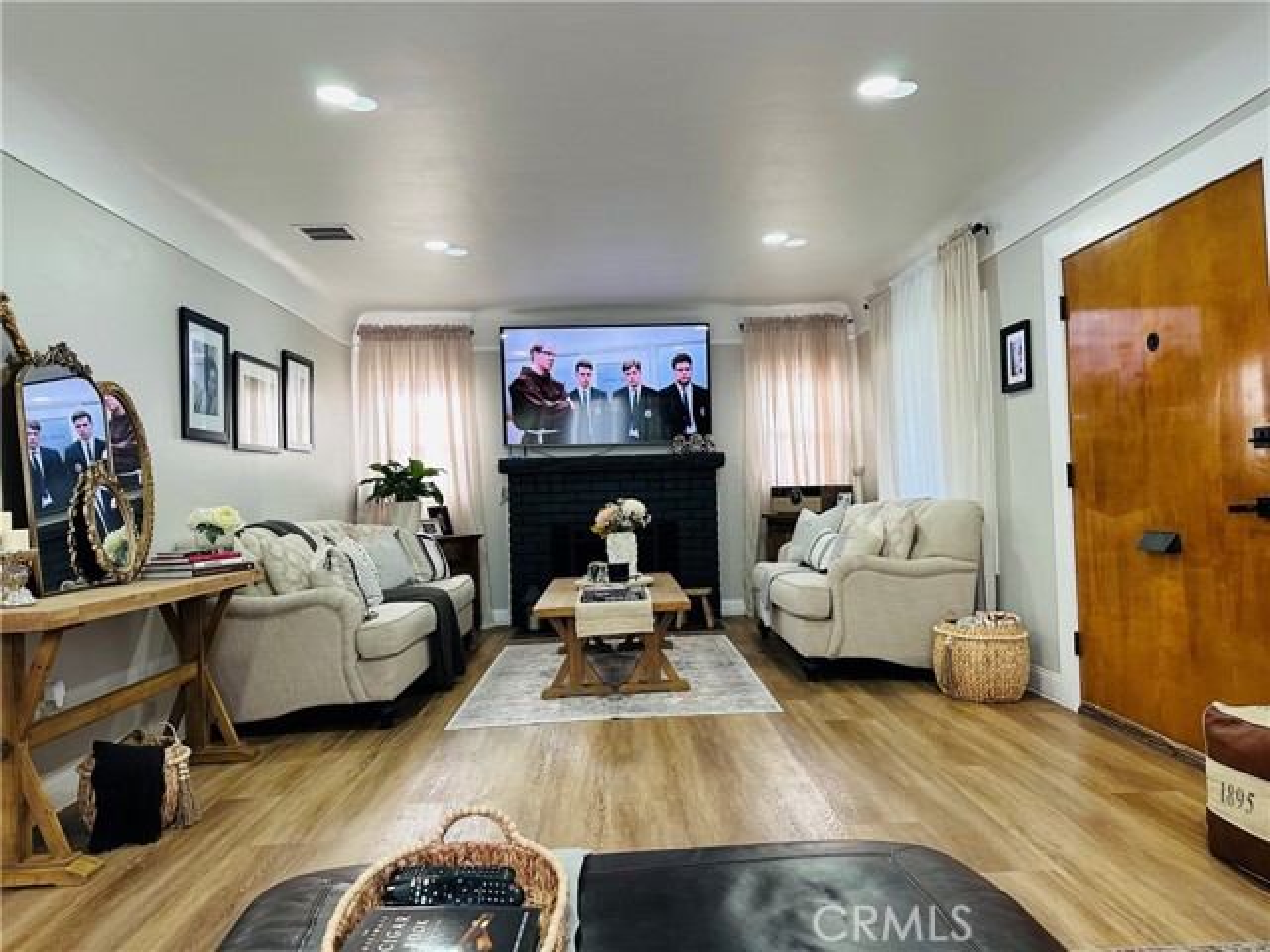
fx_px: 881
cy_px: 476
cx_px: 635
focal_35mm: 24
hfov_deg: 71.6
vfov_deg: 56.8
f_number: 1.78
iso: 200
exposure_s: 1/120
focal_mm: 6.86
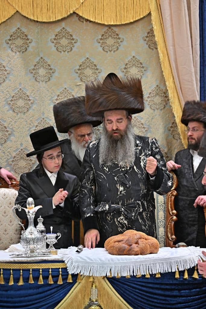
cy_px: 154
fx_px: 1030
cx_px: 103
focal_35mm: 120
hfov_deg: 11.4
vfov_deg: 17.1
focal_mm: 120
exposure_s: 1/200
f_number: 4
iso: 1250
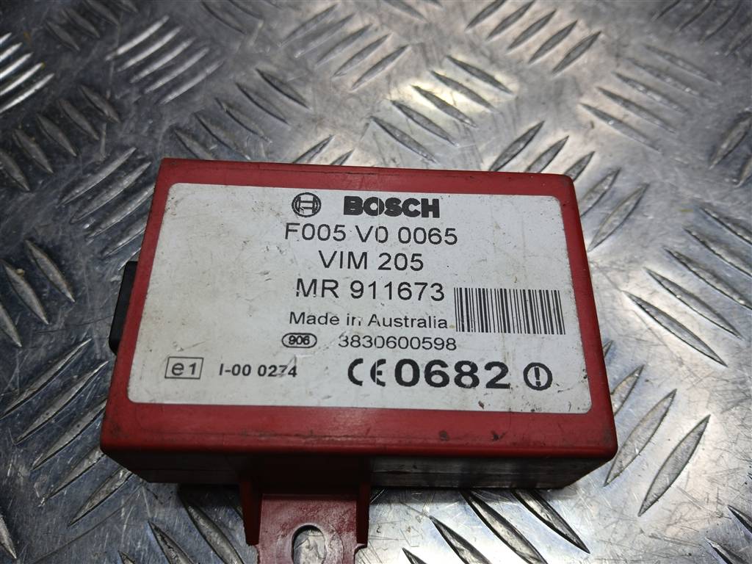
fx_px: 565
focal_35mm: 26
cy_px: 282
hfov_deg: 67.3
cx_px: 376
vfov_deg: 53.1
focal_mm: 3.98
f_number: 1.8
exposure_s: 1/100
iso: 20
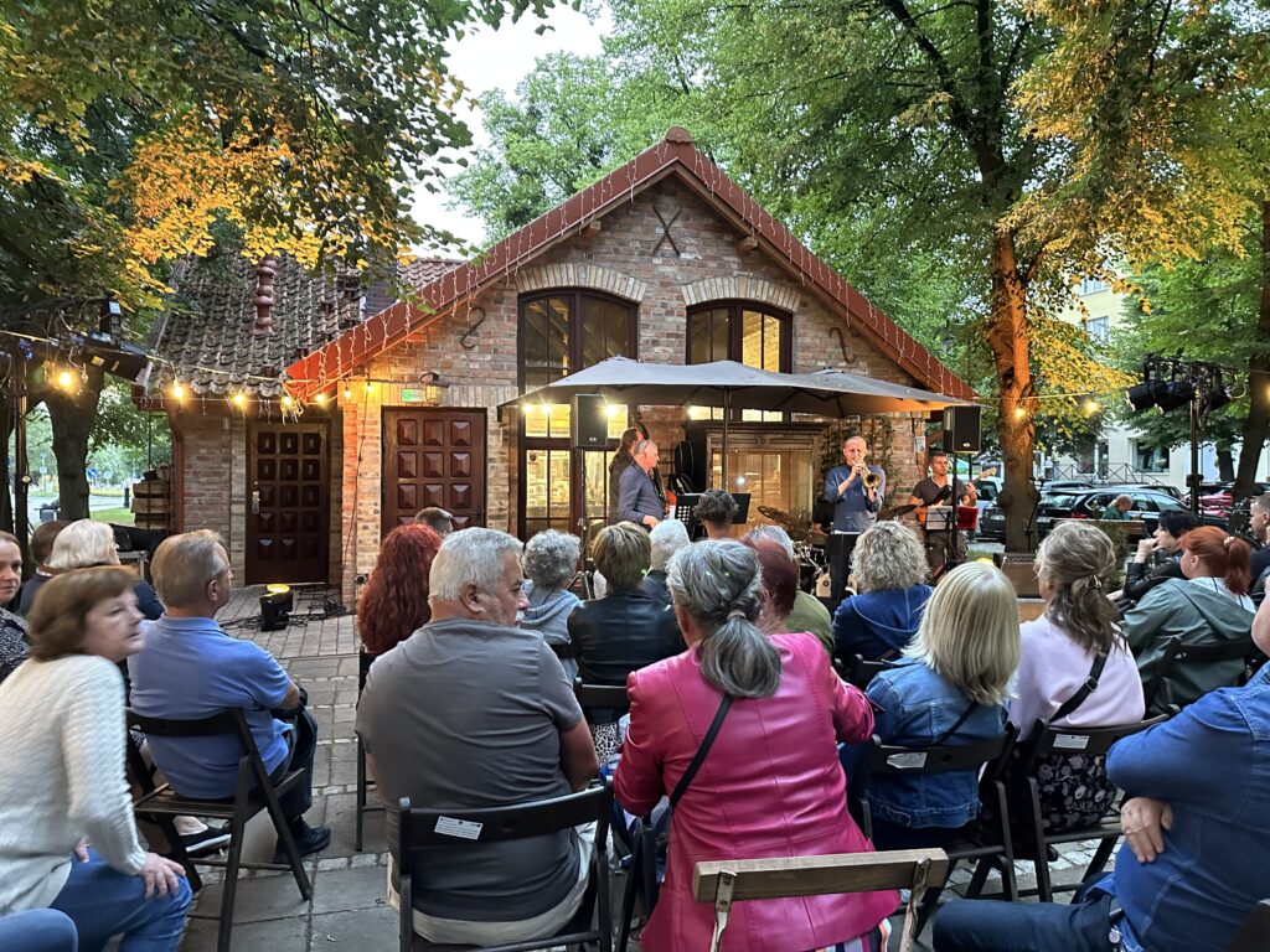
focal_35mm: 24
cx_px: 635
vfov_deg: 56.8
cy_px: 476
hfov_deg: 71.6
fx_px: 881
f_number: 1.78
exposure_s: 1/56
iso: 1000
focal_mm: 6.86
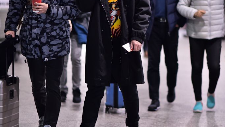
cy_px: 60
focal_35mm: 134
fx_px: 799
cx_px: 112
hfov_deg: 16.0
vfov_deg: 9.1
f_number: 1.4
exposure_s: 1/200
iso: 1250
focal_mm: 85
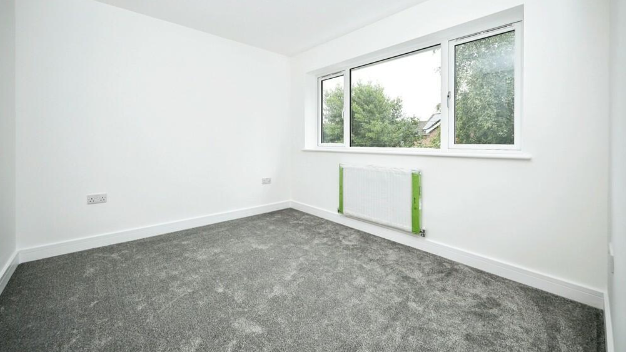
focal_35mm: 15
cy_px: 150
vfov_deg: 70.1
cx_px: 306
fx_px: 249
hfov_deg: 103.0
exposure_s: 1/60
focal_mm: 14
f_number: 4
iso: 400
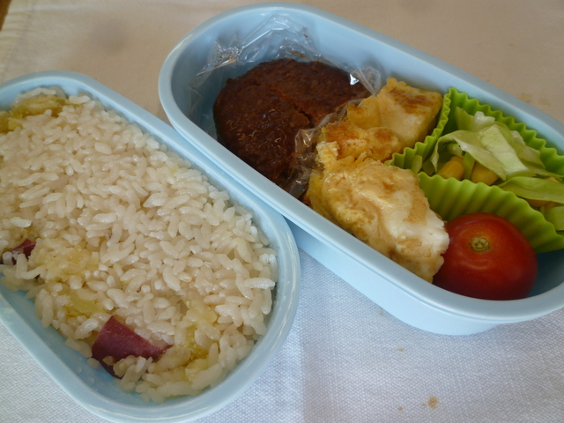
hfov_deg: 71.6
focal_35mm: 24
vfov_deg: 56.8
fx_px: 391
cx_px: 282
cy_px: 212
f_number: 2.8
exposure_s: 1/160
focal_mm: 4.3
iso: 80
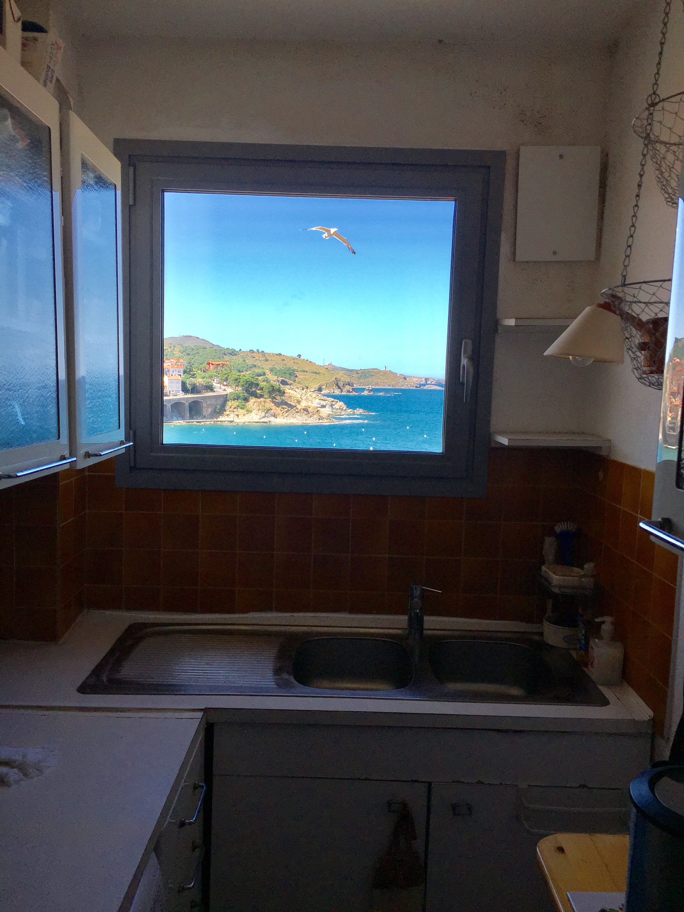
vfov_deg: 61.7
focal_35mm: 29
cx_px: 342
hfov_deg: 48.2
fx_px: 764
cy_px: 456
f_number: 2.2
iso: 32
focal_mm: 4.15
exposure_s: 1/542
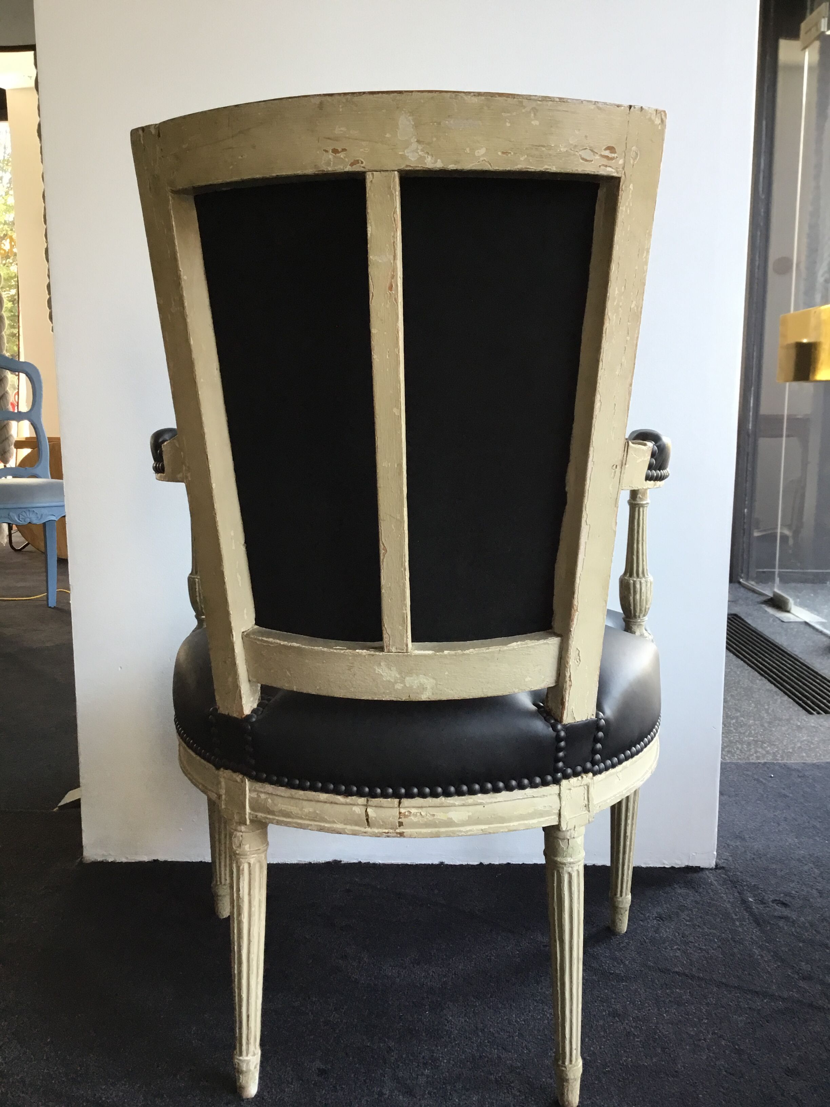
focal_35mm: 31
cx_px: 415
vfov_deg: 58.4
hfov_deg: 45.4
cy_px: 554
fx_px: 991
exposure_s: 1/33
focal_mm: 3.3
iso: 50
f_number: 2.4
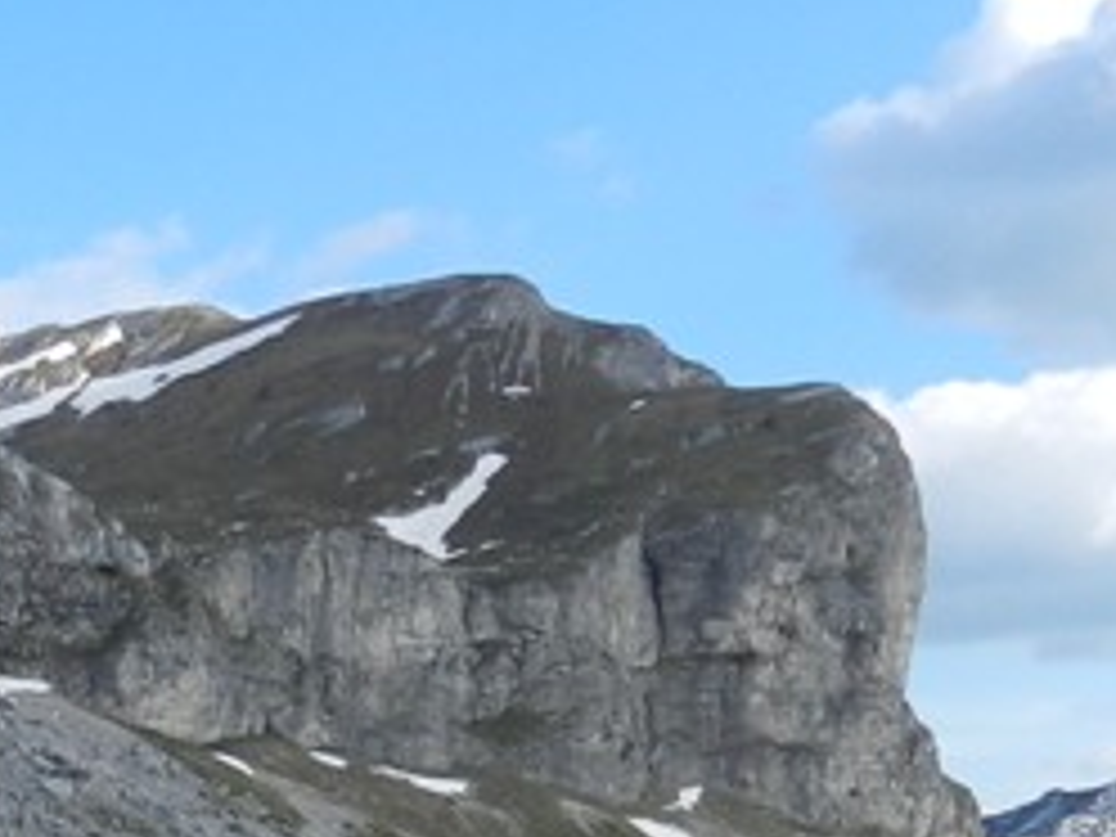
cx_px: 14
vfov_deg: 15.0
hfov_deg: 20.0
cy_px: 1035
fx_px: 3063
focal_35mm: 95
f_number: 3.4
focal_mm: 4
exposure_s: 1/1000
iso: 160
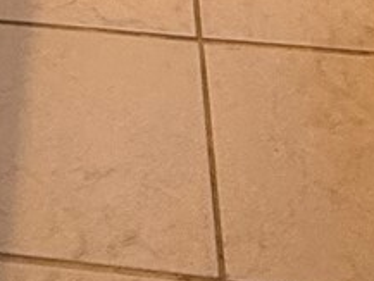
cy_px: -659
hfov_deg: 18.5
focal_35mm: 103
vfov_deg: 9.6
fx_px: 1113
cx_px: -3
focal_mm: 2.22
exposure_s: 1/120
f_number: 2.2
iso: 125
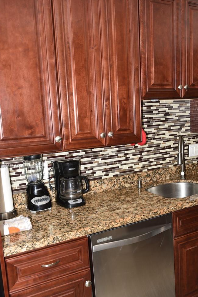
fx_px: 313
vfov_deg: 50.6
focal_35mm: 38
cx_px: 117
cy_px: 166
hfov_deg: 35.0
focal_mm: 31
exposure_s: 1/60
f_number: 3.5
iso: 200
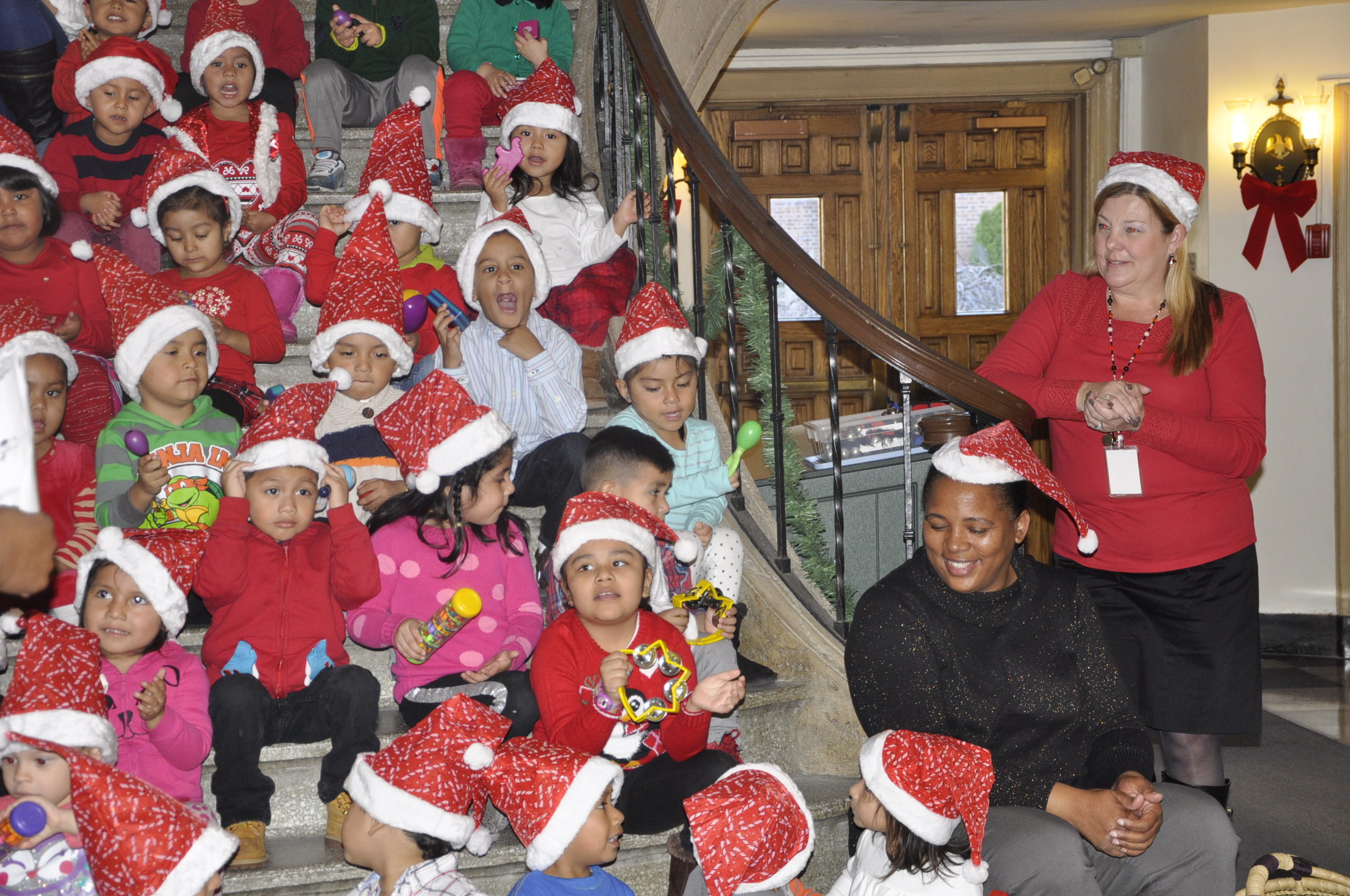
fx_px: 2809
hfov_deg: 27.0
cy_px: 448
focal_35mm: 75
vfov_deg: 18.1
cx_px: 675
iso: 800
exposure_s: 1/60
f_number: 5
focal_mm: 50
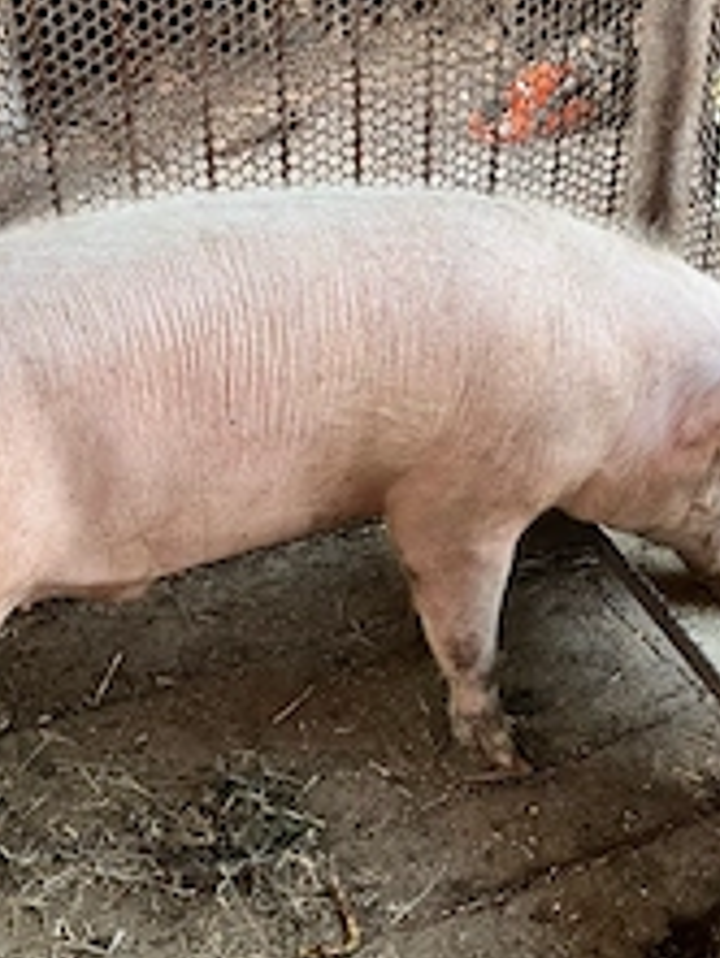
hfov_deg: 30.8
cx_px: 278
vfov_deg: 40.4
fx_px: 1302
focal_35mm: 47
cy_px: 516
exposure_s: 1/97
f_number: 1.6
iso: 125
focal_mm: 5.1
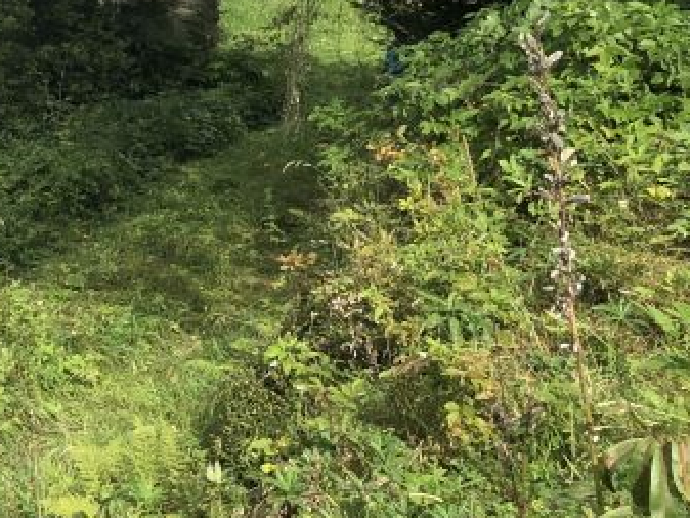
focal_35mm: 83
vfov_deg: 16.9
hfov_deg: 21.0
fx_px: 1655
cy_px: -131
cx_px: -252
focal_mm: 3.99
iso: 20
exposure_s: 1/2404
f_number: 1.8
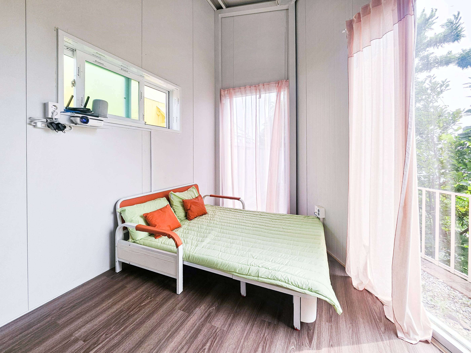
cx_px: 236
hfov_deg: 106.2
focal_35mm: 13
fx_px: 177
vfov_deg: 89.9
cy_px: 176
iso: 32
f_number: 2.2
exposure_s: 1/253
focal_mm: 1.7
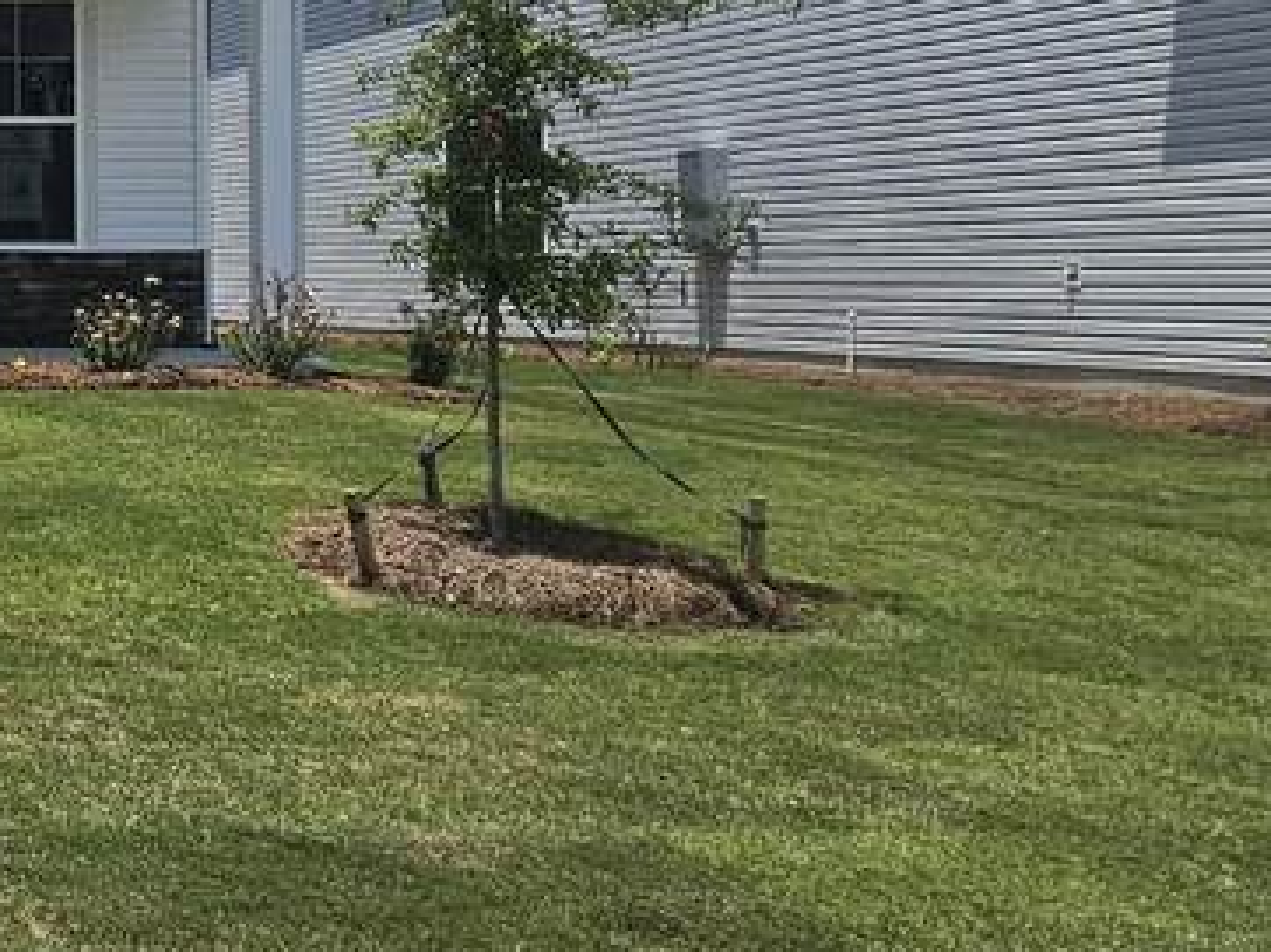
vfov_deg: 30.9
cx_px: -716
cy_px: 221
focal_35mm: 46
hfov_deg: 26.7
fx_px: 1688
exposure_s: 1/5523
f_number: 2.2
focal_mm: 2.2
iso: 50
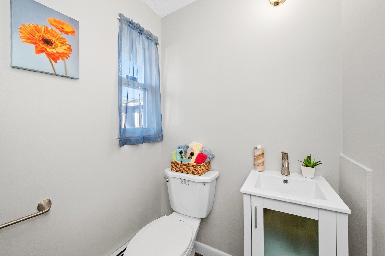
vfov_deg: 81.1
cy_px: 128
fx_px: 150
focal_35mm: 14
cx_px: 192
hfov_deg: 104.3
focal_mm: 14
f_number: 5.6
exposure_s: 1/100
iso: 800
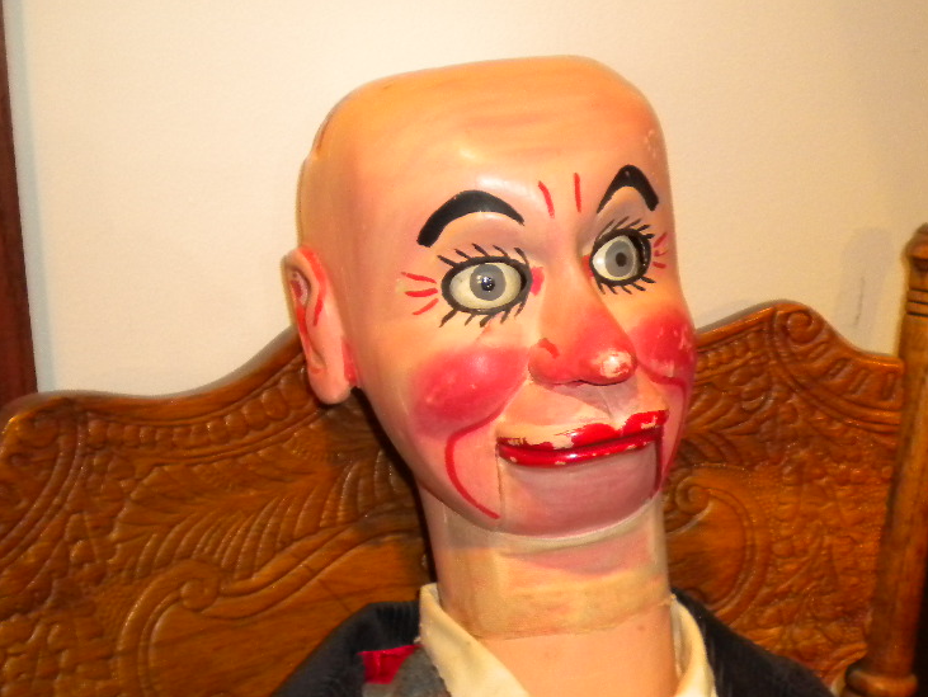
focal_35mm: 49
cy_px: 435
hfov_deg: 38.8
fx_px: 1314
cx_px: 515
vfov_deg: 29.6
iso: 400
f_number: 3.1
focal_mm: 6.3
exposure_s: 1/30
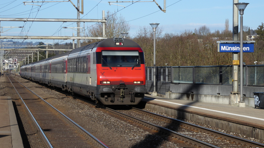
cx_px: 132
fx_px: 973
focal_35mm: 139
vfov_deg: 8.7
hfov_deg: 15.4
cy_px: 58
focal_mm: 20.6
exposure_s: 1/400
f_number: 5.1
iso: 80
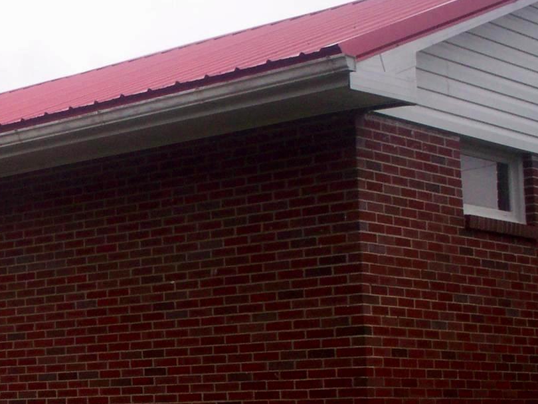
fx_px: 1415
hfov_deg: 20.4
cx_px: -73
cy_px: 284
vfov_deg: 16.2
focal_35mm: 91
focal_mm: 6
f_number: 4.5
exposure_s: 1/386
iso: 100
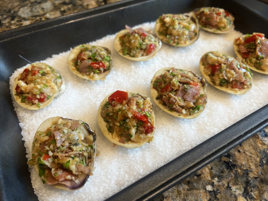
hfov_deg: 67.3
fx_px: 201
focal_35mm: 26
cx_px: 134
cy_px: 100
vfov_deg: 53.1
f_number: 1.5
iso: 80
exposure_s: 1/120
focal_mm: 5.7
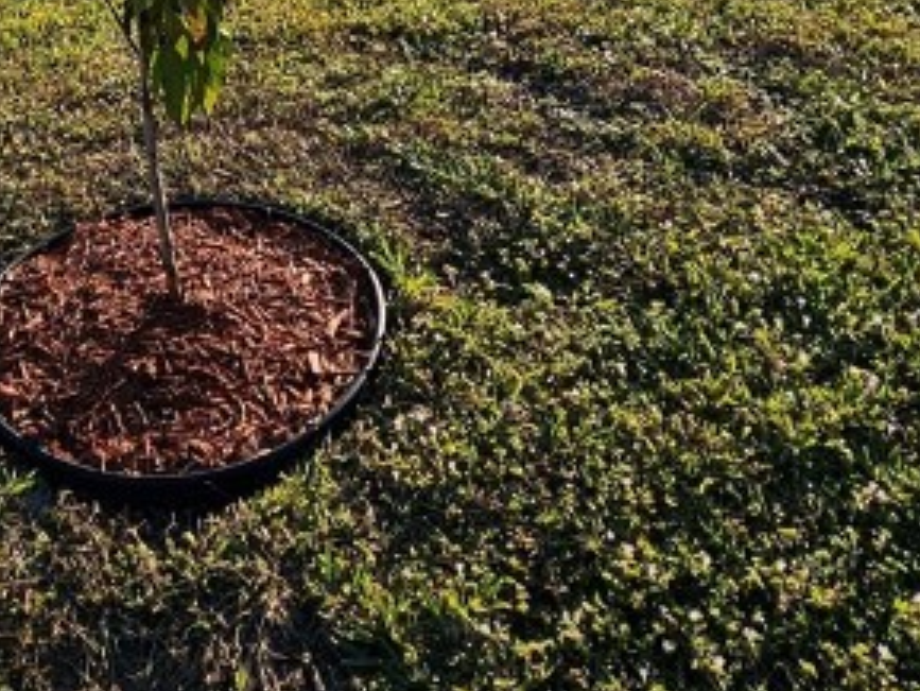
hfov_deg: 40.5
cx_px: 277
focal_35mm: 46
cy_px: -500
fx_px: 1223
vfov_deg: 22.0
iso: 50
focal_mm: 2.2
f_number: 2.2
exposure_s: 1/2423
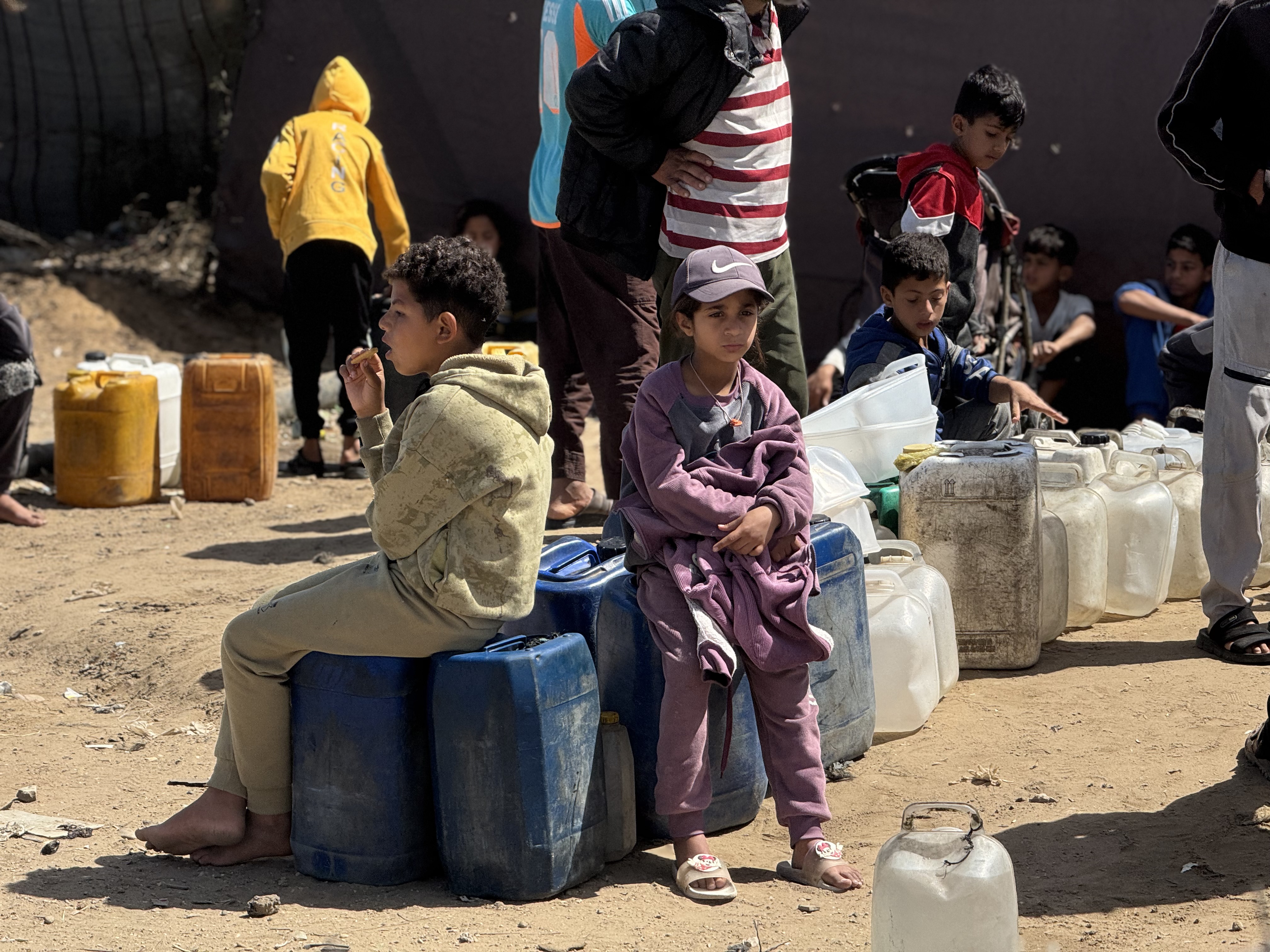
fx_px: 4403
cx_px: 635
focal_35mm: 120
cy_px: 476
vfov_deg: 12.3
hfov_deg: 16.4
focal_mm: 15.66
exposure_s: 1/1689
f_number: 2.8
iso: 50
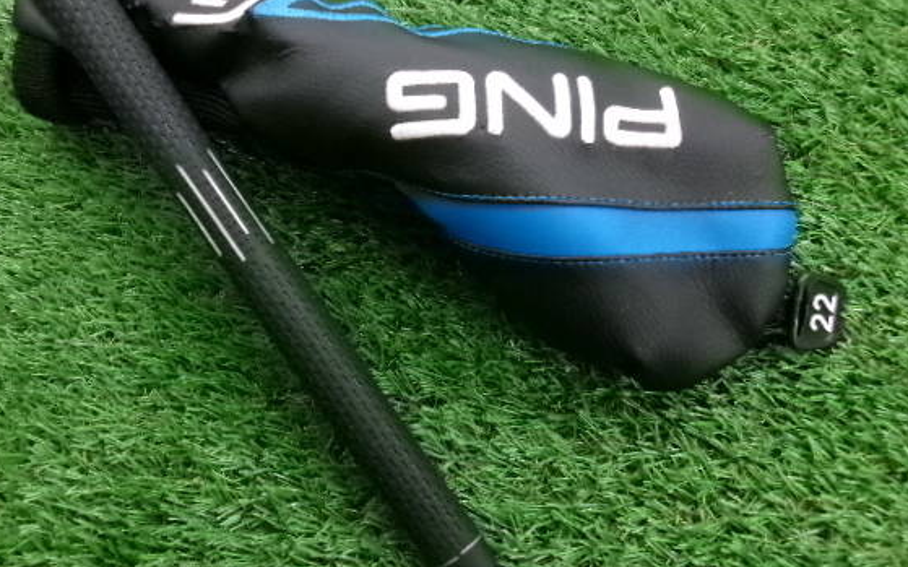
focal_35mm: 34
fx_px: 841
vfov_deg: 37.1
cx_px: 395
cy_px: 231
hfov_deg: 56.5
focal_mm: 5.1
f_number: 3.9
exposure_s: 1/34
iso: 800
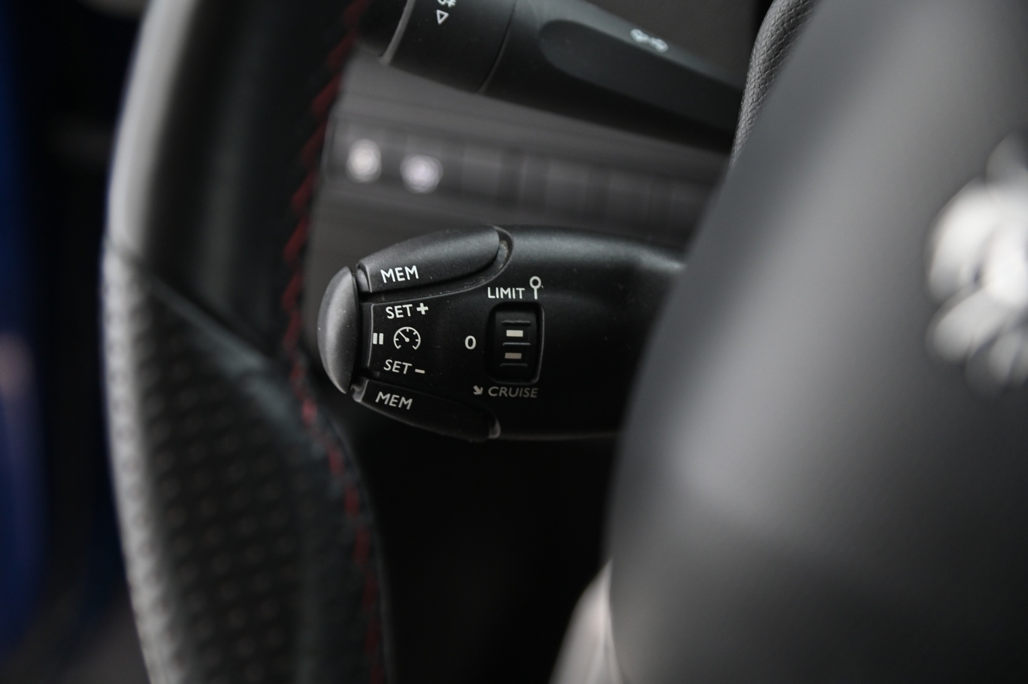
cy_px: 342
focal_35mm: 66
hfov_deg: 30.5
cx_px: 514
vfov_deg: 20.6
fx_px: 1883
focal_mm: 66
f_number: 4
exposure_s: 1/10
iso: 2000
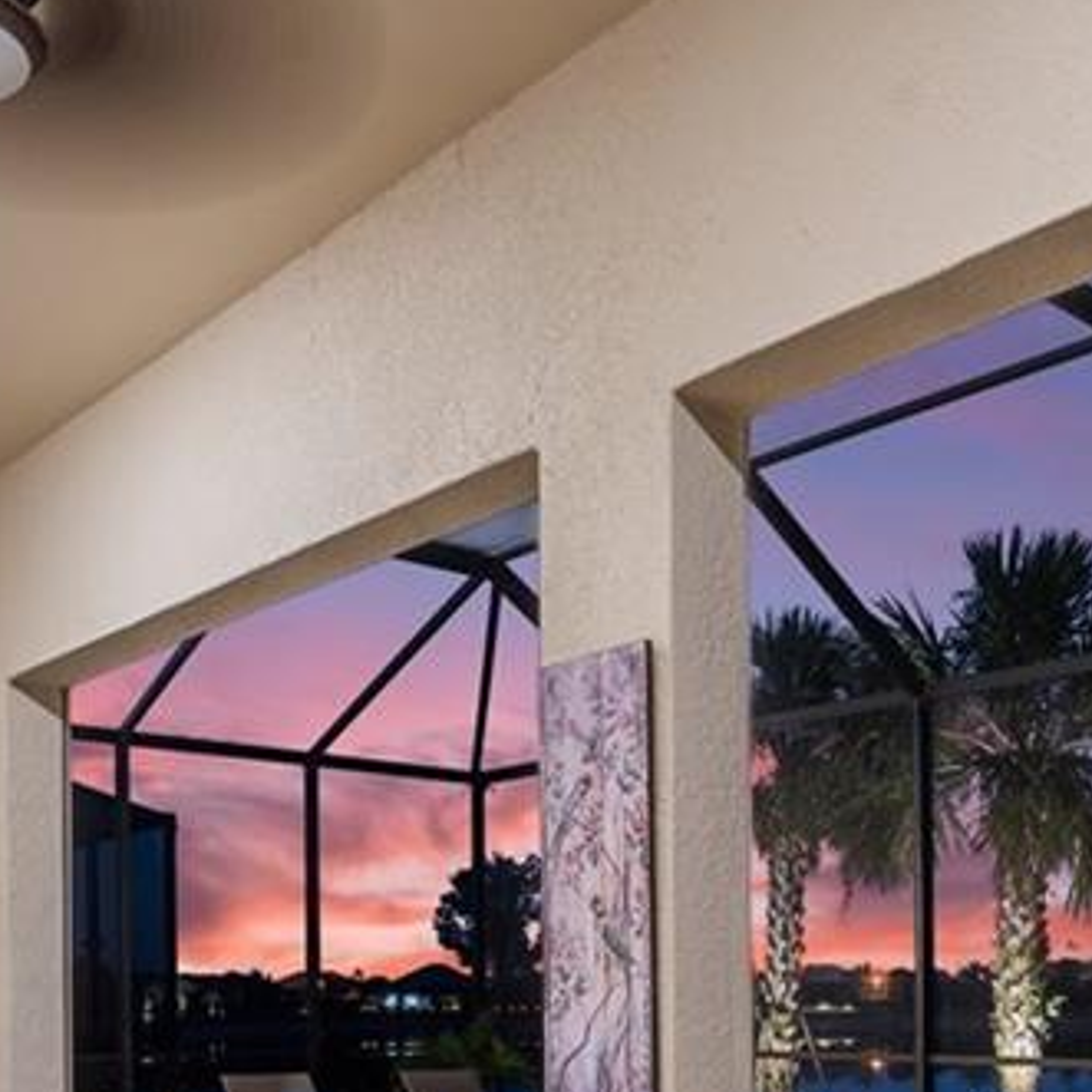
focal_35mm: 42
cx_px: 650
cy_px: 998
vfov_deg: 37.2
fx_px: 1499
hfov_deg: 39.9
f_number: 8
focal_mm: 16
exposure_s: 3.2
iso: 125
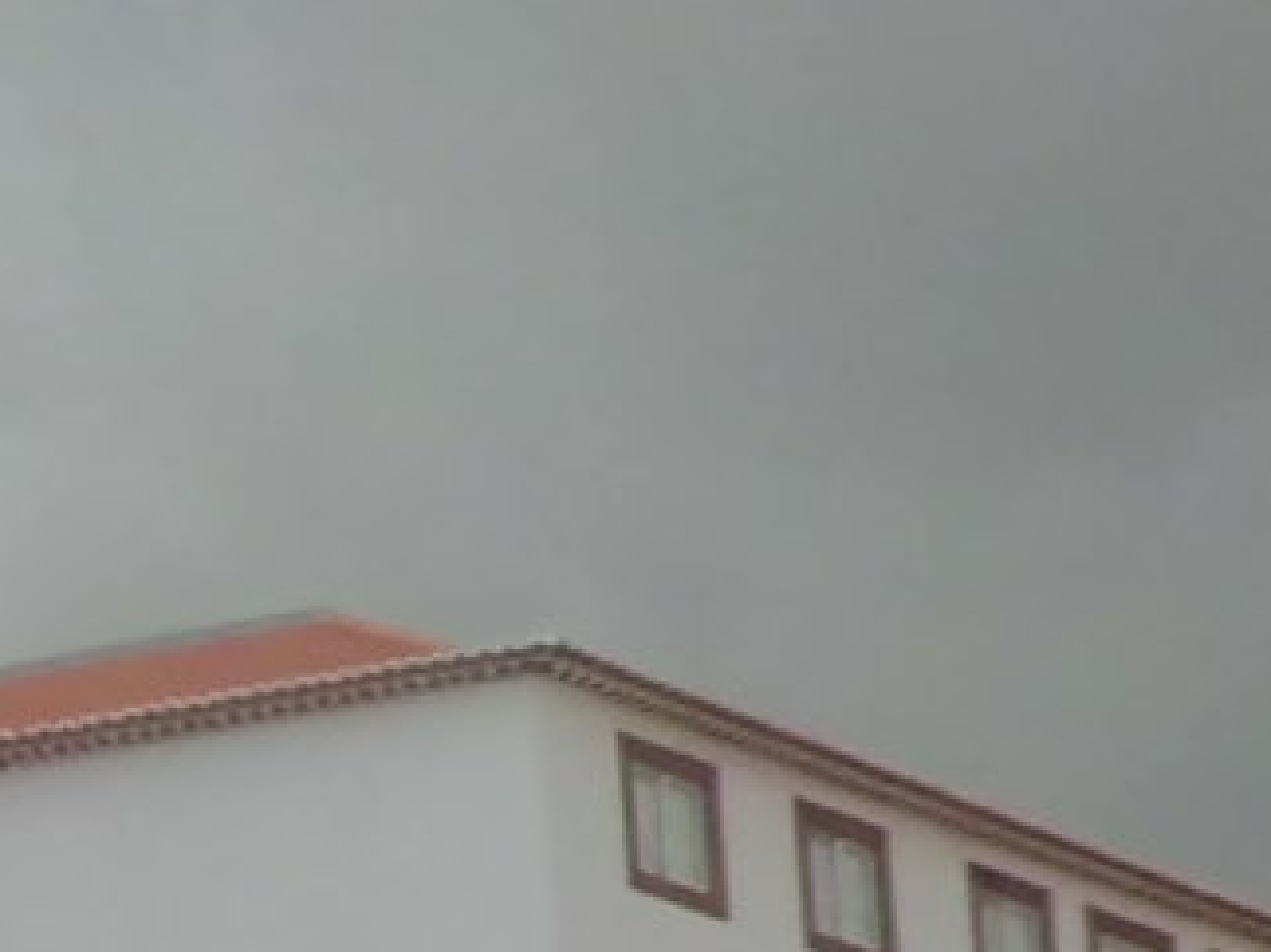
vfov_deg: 8.8
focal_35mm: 165
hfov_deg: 10.9
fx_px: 6056
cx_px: -1267
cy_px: 1275
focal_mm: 4.7
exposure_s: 1/200
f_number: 7.9
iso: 64
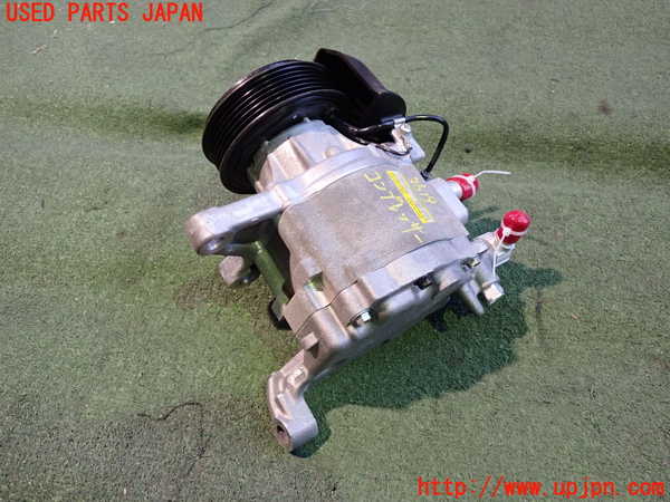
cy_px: 251
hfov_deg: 60.0
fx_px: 581
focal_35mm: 30
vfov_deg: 46.8
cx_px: 335
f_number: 2.3
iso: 400
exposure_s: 1/30
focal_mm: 5.4
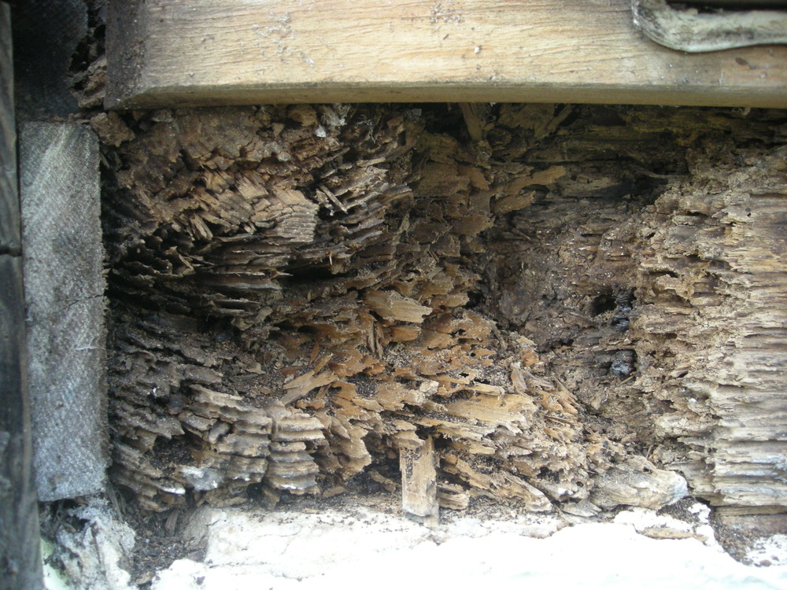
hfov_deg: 52.6
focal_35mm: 35
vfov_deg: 40.7
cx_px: 394
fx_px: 796
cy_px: 295
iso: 172
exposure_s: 1/59
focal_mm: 5.7
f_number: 2.8
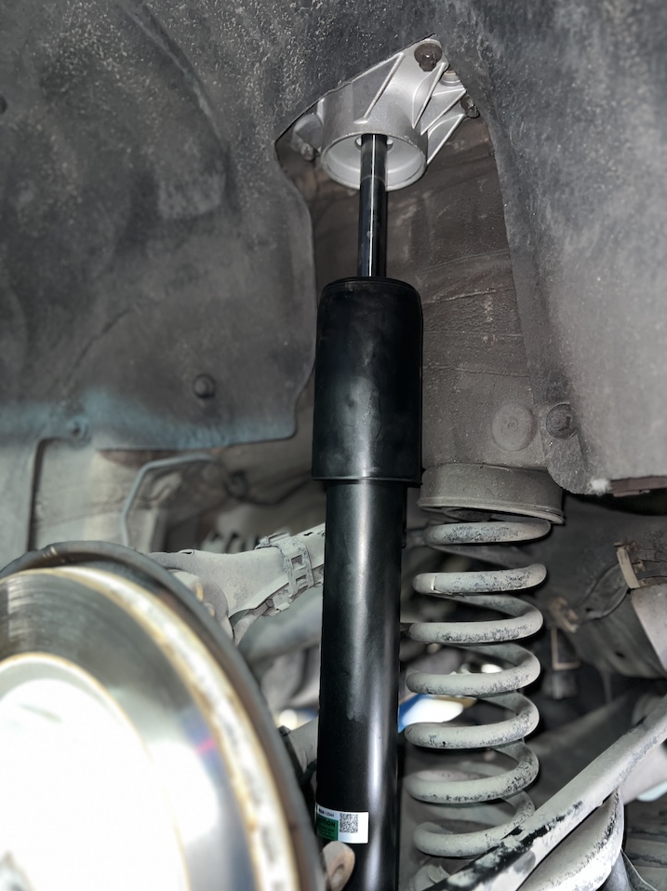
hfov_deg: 48.1
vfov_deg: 61.6
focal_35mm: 29
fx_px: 746
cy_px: 485
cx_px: 371
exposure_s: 1/9
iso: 125
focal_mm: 5.7
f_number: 1.5
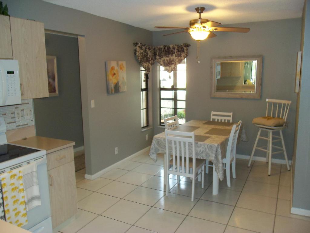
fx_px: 260
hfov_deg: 61.7
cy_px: 116
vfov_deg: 48.2
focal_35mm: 29
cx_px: 155
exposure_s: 1/30
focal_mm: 5.2
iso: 160
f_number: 3.4
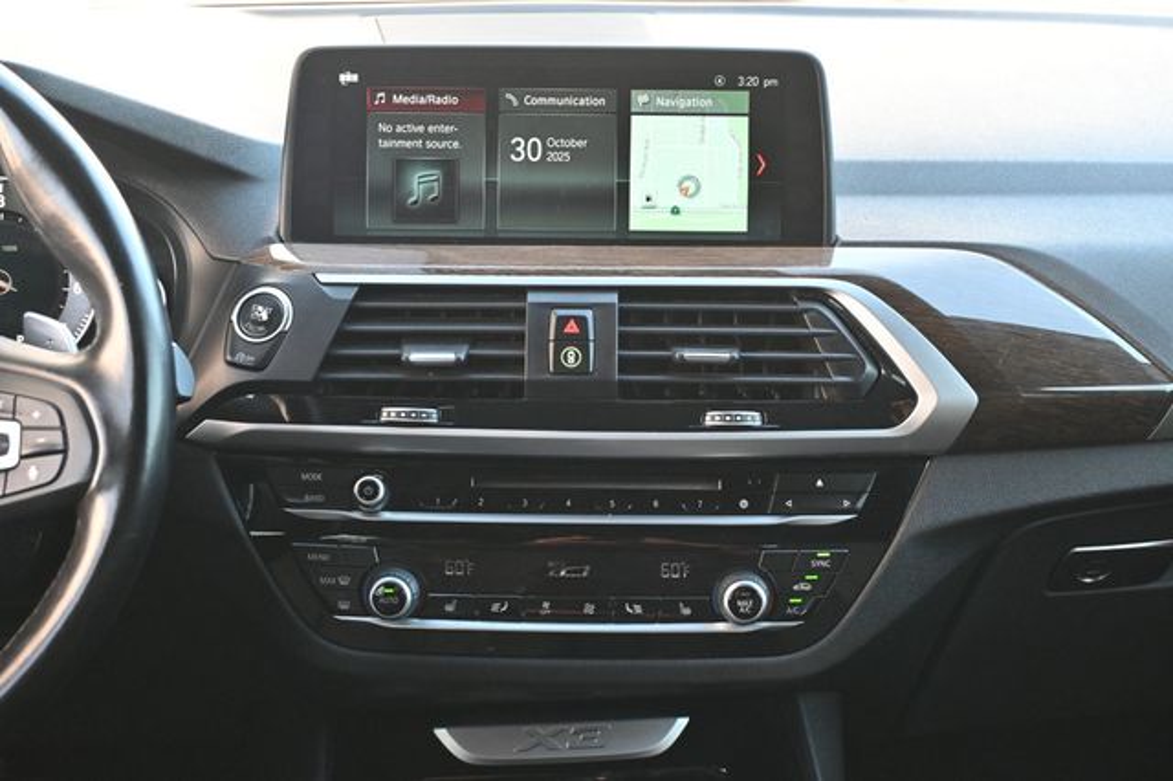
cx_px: 586
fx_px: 1759
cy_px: 390
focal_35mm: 54
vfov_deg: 25.0
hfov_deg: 36.9
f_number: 5.3
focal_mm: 36
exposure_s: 1/125
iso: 1600
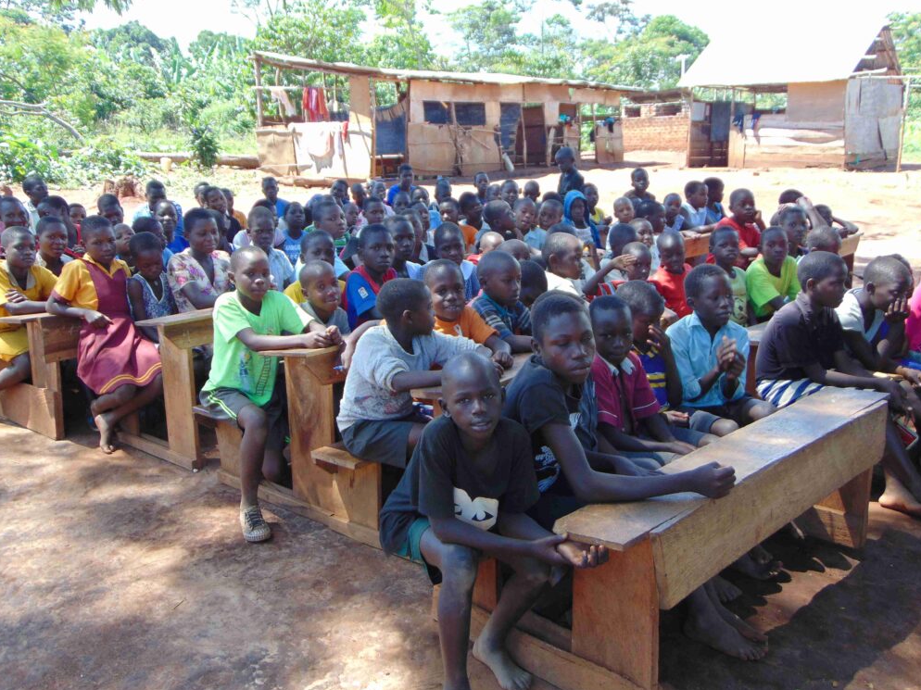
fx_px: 904
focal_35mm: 34
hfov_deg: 54.0
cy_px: 355
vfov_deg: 41.8
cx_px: 457
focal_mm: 5.8
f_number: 3.2
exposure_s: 1/125
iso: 80
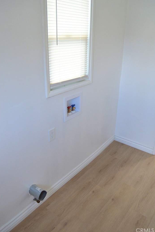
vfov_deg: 65.5
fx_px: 181
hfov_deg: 46.4
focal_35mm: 28
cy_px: 113
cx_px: 78
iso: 400
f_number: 4.5
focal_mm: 18
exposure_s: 1/80
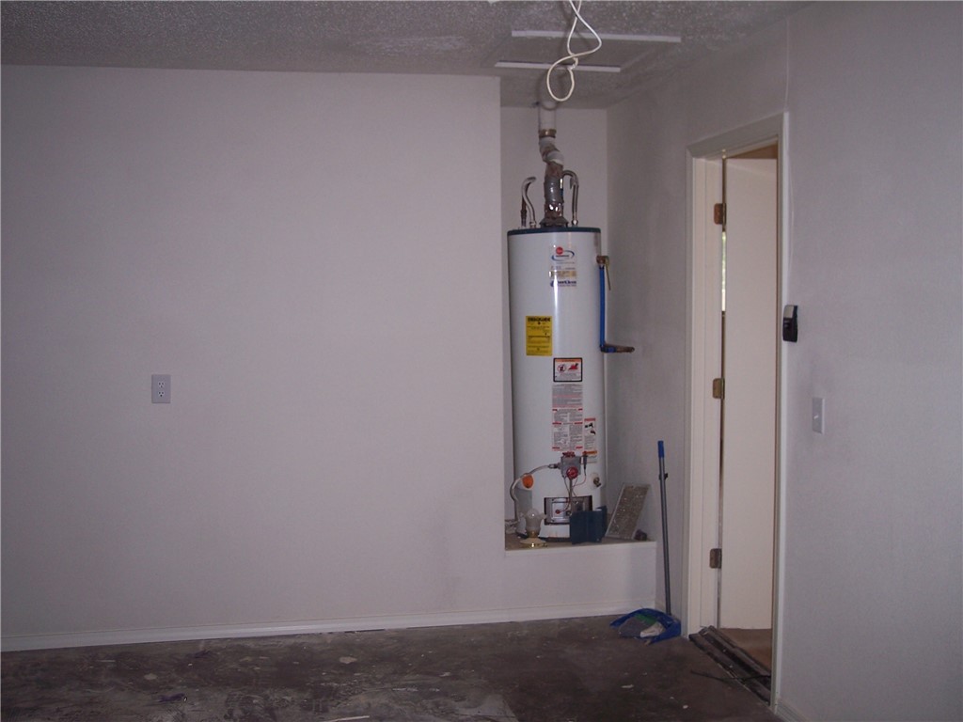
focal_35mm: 39
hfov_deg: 47.9
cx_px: 482
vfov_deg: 36.8
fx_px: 1085
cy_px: 361
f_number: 2.8
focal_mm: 8
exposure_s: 1/60
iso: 100
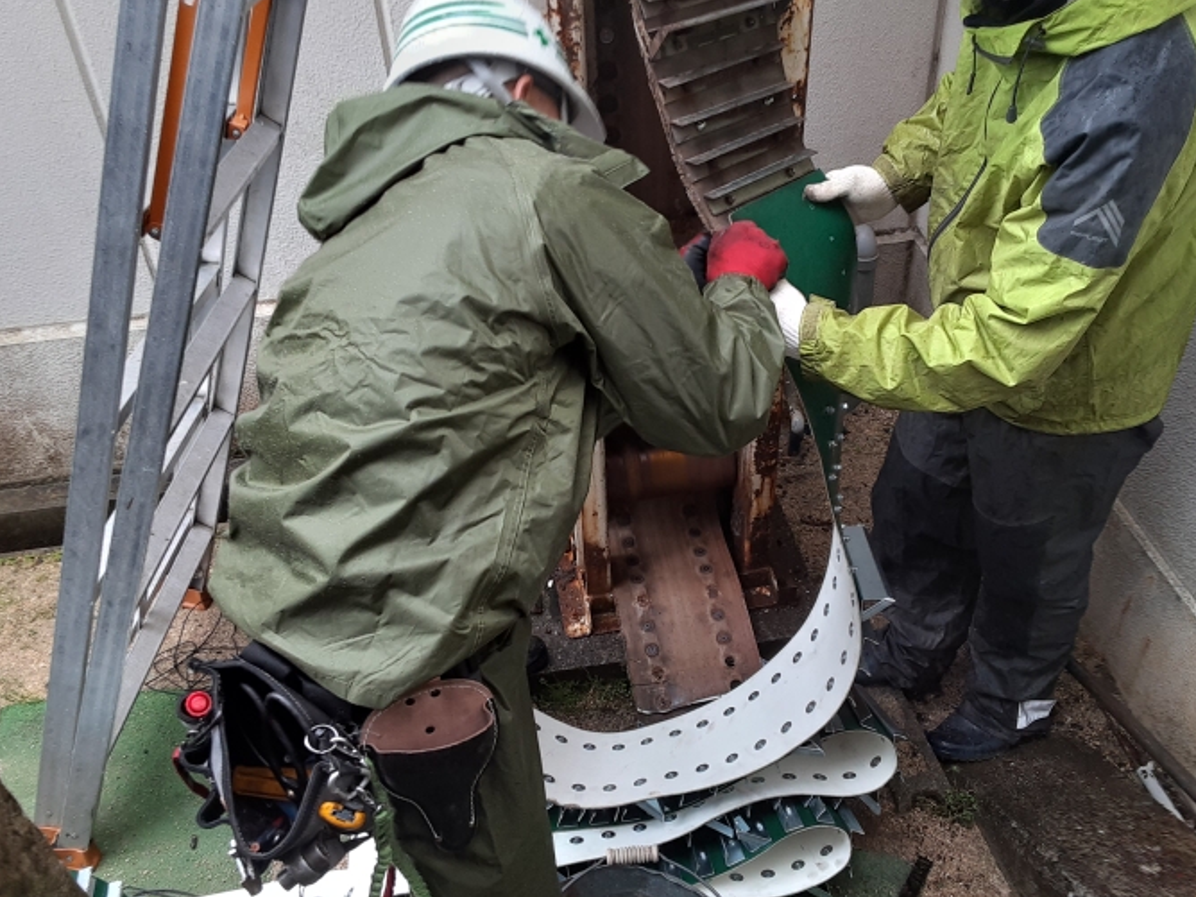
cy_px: 469
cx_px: 616
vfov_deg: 42.9
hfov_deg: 55.3
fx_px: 1140
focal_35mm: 33
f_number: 1.9
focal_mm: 2.91
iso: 40
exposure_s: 1/50
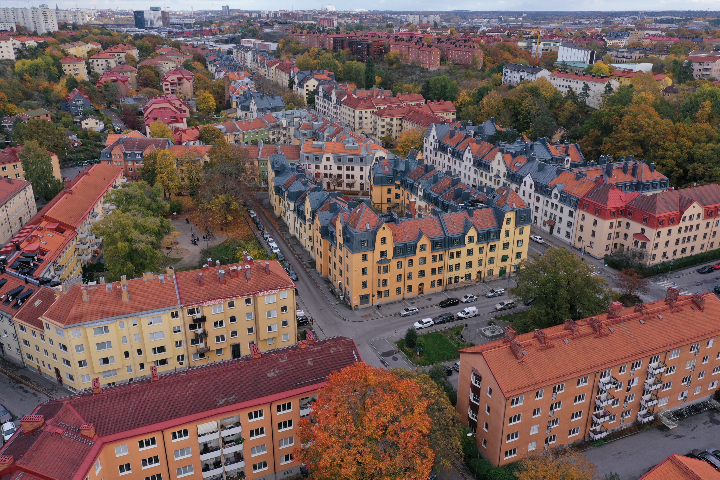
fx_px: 560
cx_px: 360
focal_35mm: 28
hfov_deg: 65.5
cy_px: 240
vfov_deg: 46.4
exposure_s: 1/120
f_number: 5
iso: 100
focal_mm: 10.26
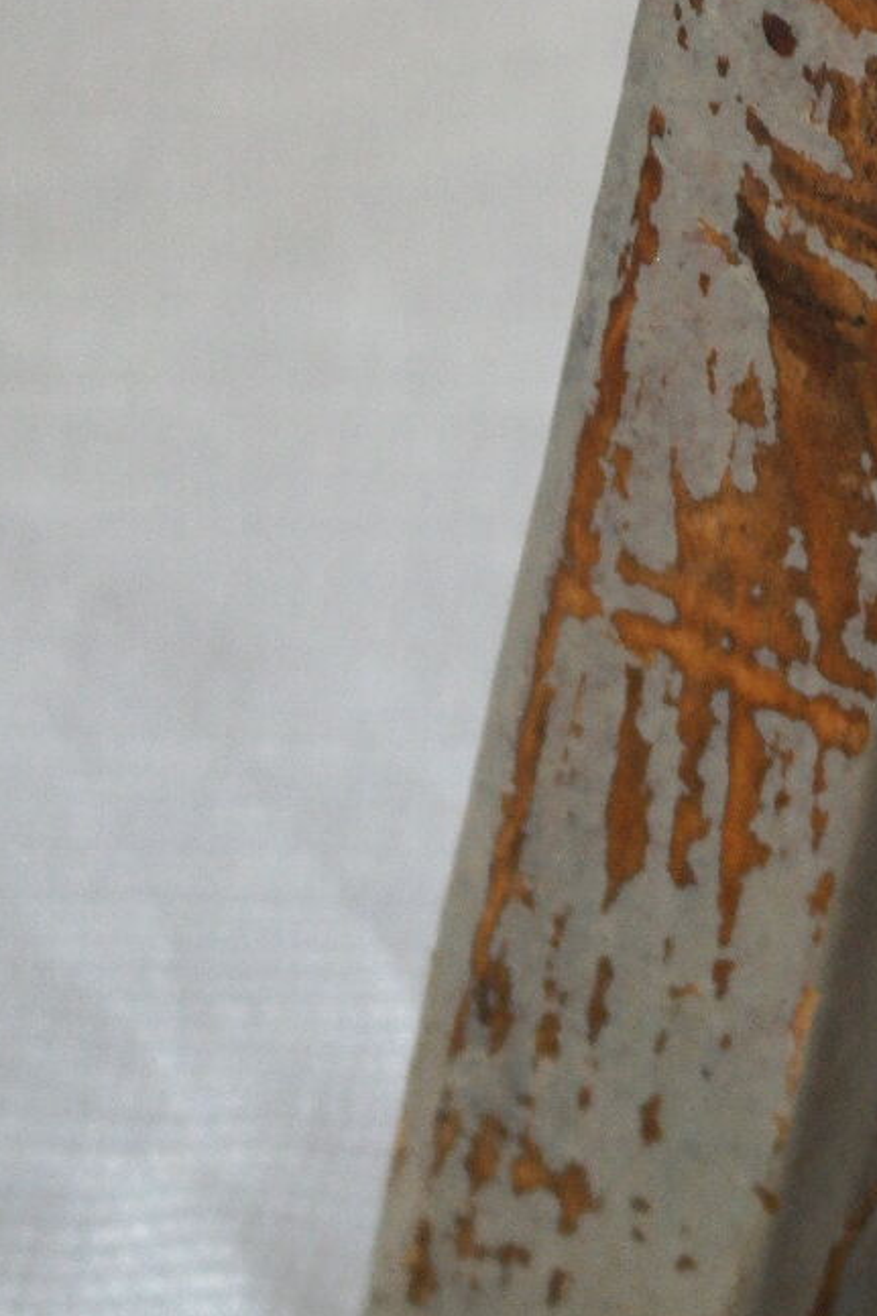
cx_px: 1154
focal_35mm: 155
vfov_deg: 13.2
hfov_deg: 8.7
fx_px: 5667
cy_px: 183
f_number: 5
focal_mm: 38
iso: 800
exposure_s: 1/60
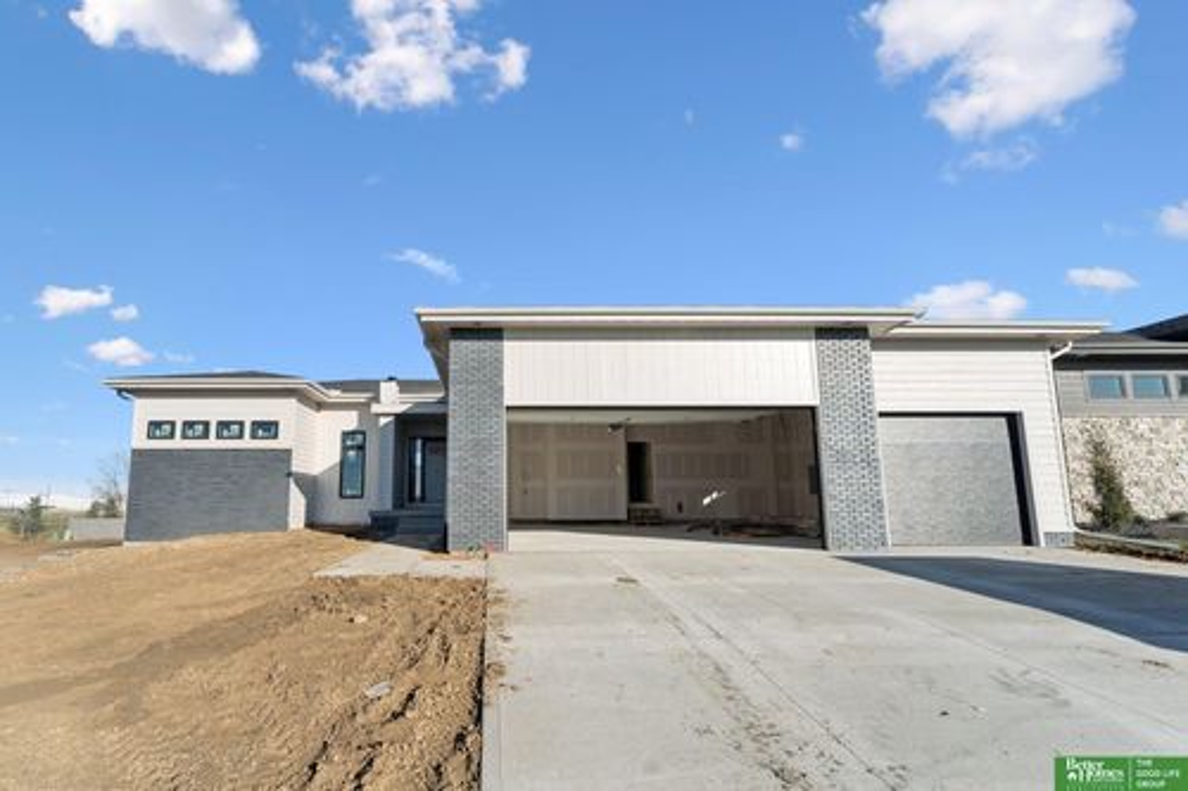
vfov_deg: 81.2
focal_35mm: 14
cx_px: 594
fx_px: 462
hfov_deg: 104.3
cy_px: 396
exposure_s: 1/1250
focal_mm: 14
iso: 200
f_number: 8
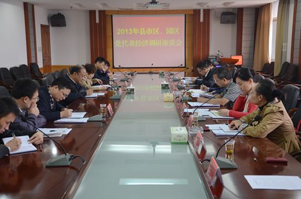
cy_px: 100
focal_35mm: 51
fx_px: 425
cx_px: 150
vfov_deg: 26.4
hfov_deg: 39.0
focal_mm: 34
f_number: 4.2
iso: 200
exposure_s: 1/8
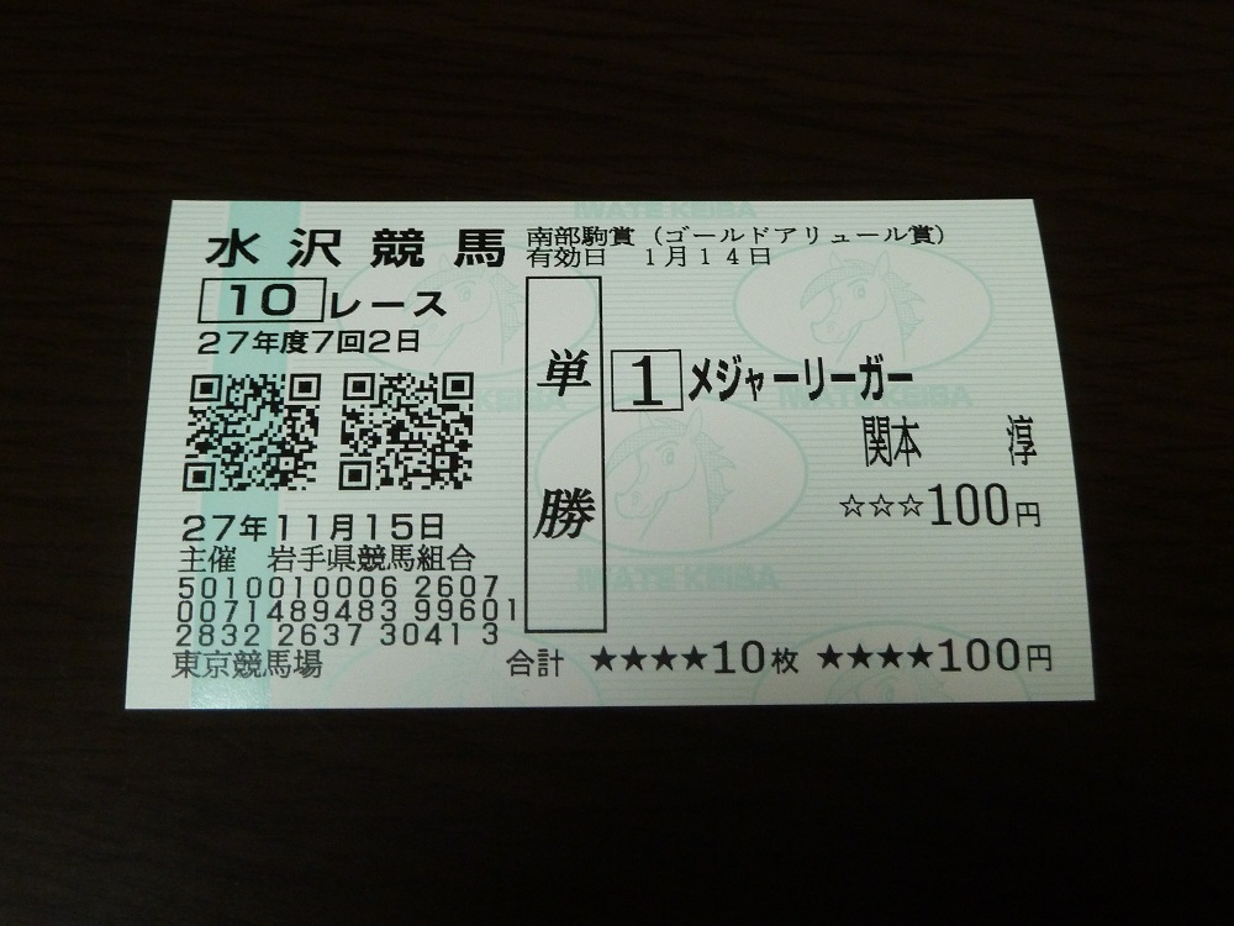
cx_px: 617
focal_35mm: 55
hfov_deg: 34.9
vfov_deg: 26.6
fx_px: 1961
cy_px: 463
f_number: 3.9
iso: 400
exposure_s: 1/8
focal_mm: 9.1
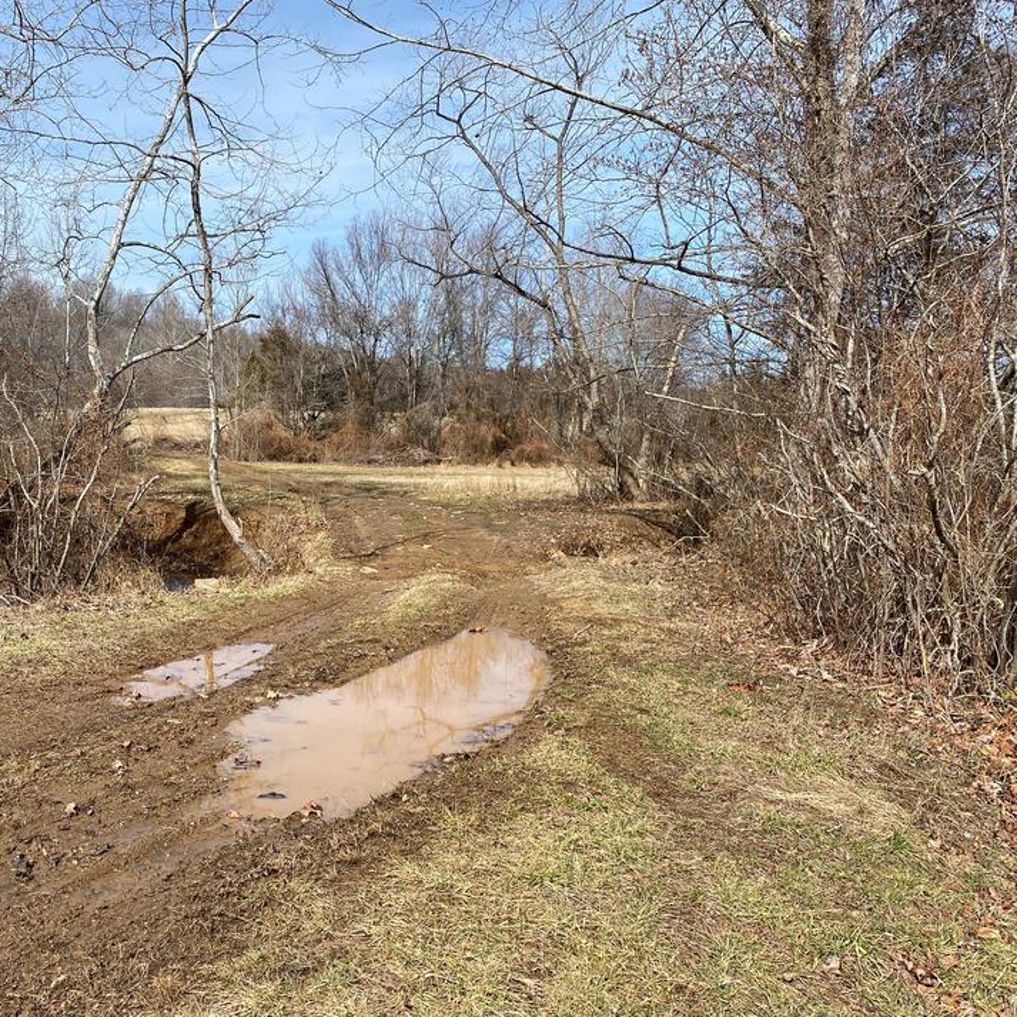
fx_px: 1097
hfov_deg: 49.4
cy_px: 536
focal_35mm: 33
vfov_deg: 49.7
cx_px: 401
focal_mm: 4.25
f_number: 1.8
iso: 32
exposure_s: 1/2571
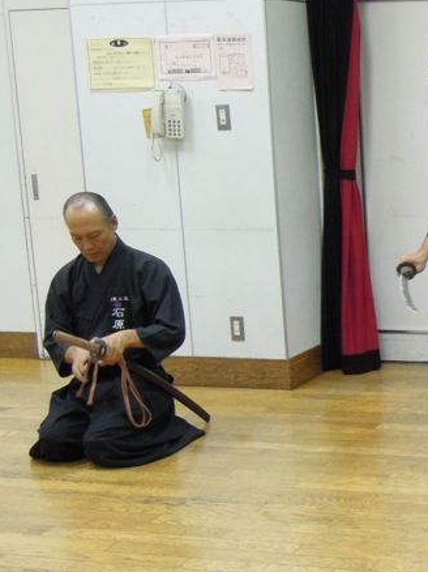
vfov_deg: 24.4
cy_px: 337
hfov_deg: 17.0
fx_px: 1320
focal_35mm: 80
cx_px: 608
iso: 400
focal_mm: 6.3
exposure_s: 1/25
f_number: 3.2
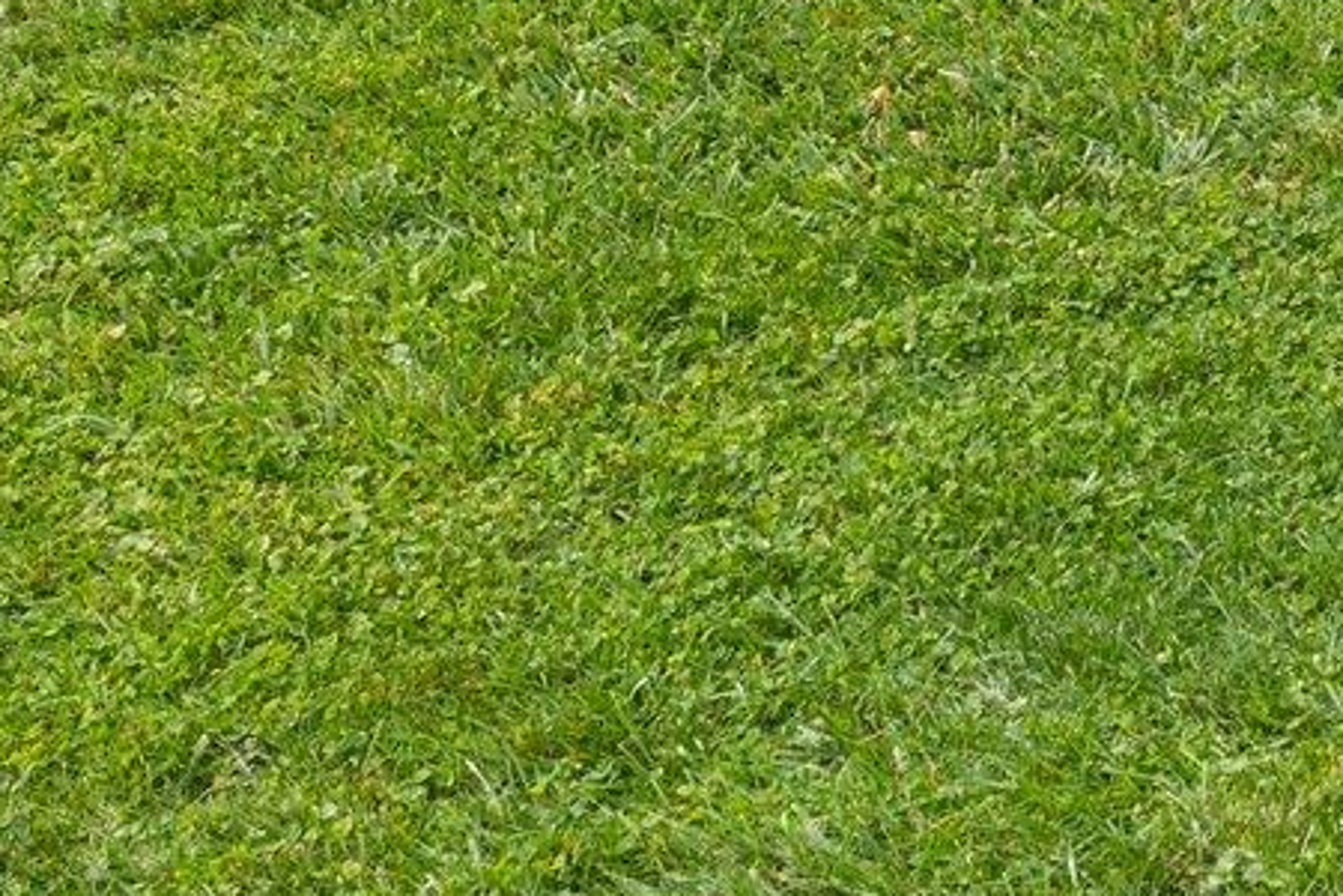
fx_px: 6118
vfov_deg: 7.9
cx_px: 2313
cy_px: -1107
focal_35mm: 164
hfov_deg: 11.7
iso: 400
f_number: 9
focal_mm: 24
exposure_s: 1/250
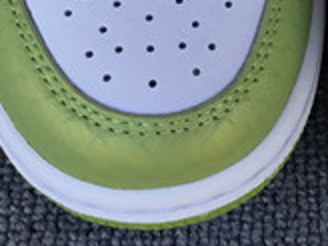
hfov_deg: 11.6
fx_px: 1611
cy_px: -335
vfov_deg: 8.1
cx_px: 292
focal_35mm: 170
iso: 25
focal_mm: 3.3
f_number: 2.4
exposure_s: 1/204
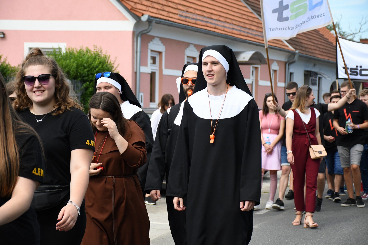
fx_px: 1012
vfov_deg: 13.8
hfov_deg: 20.6
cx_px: 184
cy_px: 122
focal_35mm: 99
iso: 1250
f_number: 5
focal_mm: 66
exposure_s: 1/3200
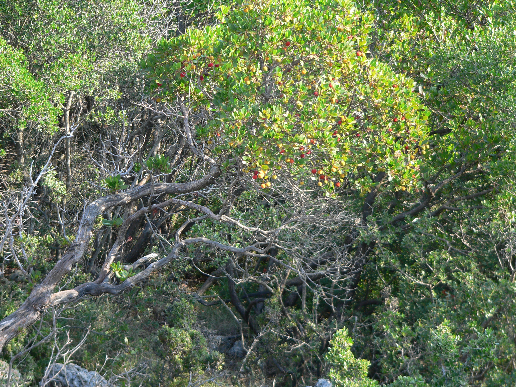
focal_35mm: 116
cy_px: 194
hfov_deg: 17.0
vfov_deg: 12.8
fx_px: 1729
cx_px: 258
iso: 80
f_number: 2.8
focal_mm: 19.2
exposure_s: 1/60
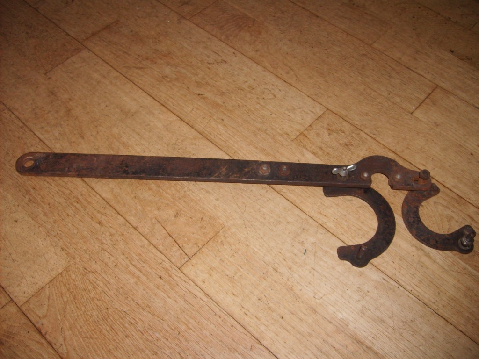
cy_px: 180
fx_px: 484
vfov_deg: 40.7
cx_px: 240
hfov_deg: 52.6
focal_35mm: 35
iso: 100
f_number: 2.8
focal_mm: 5.8
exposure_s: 1/45
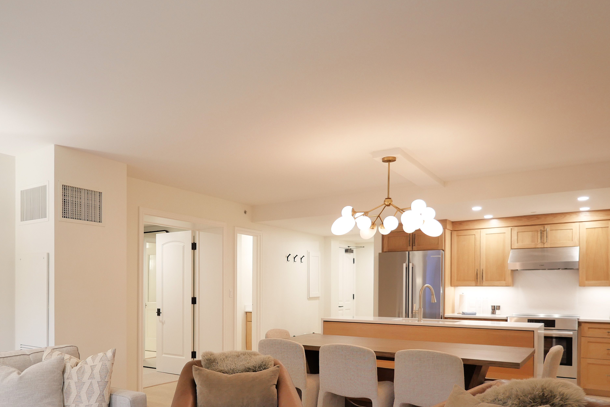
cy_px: 276
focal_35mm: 25
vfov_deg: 50.2
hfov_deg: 70.4
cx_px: 229
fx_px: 424
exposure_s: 1/40
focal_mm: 9
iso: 800
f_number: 1.7
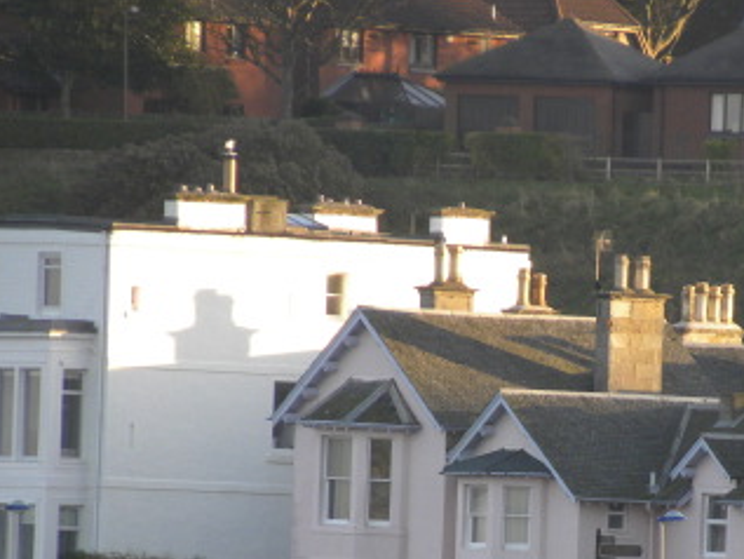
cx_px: 620
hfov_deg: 1.6
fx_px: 27091
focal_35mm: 1260
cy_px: 540
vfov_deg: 1.2
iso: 135
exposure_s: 1/144
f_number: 5
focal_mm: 110.4
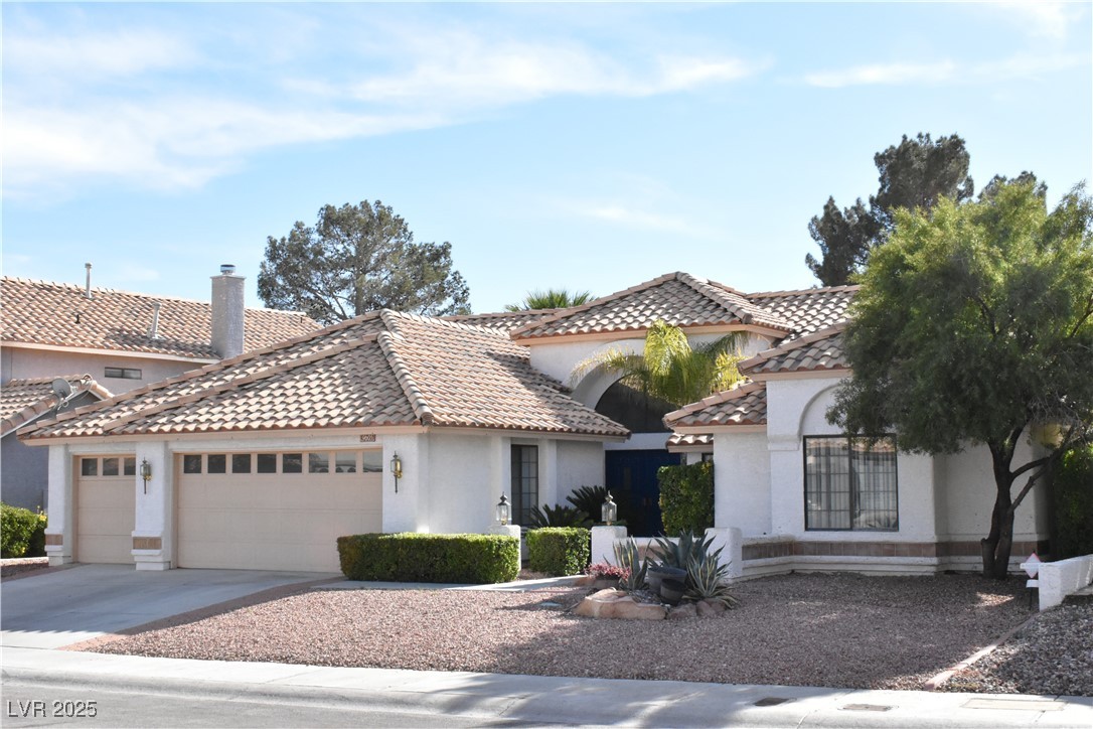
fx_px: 1457
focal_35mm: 48
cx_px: 546
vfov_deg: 28.1
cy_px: 364
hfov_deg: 41.1
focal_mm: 32
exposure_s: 1/1000
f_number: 20
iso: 4000
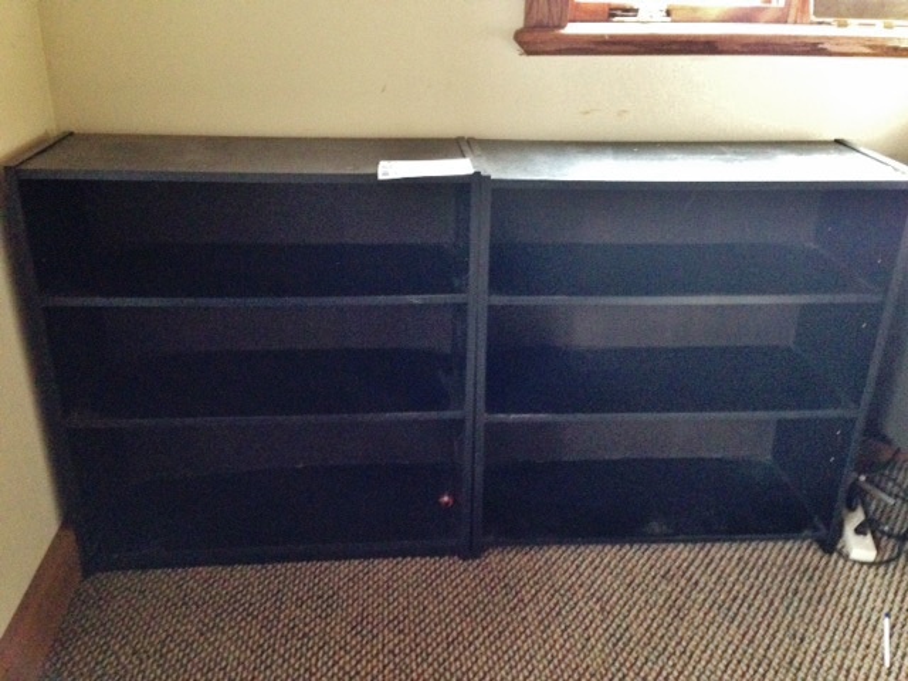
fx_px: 866
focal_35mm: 33
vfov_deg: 42.9
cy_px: 340
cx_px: 454
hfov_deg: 55.4
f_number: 2.4
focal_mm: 4.12
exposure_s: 1/15
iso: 500
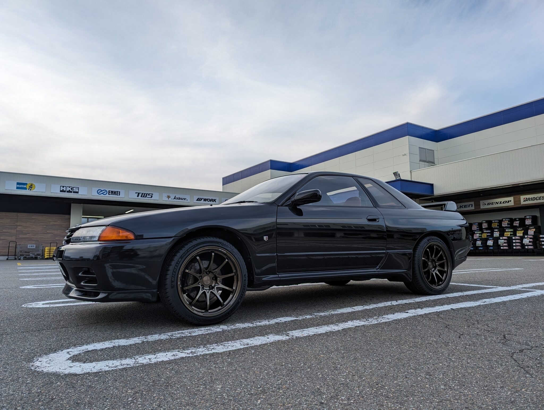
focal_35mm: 24
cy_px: 205
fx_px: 378
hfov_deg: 71.5
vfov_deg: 56.9
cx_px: 272
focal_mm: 6.9
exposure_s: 1/356
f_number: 1.68
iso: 20
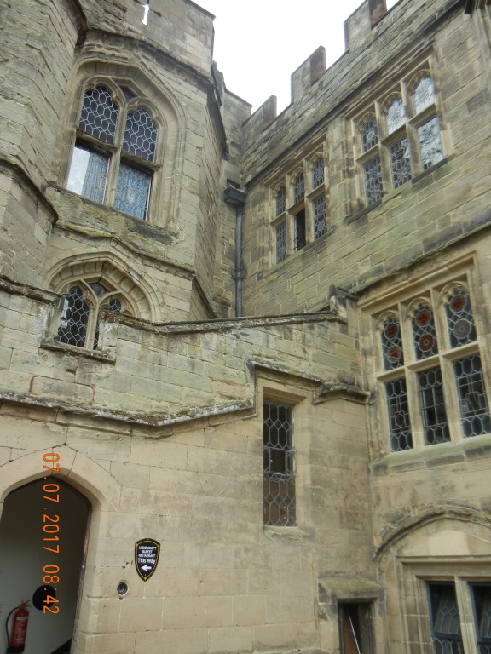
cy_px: 327
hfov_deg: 46.8
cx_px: 246
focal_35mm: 30
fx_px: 567
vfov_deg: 60.0
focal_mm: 5.4
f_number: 3.5
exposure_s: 1/325
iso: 160
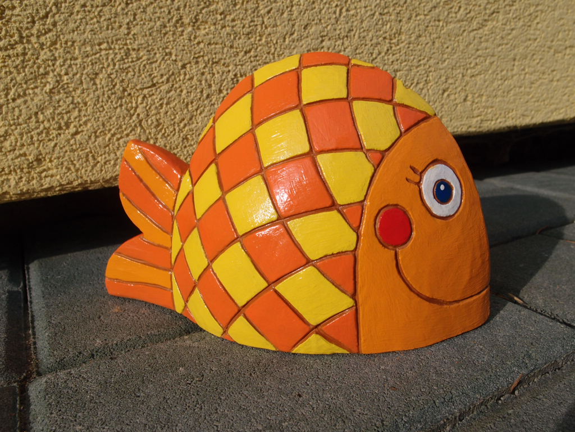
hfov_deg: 63.4
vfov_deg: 49.7
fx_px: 465
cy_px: 216
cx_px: 288
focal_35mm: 28
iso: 100
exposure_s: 1/800
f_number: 5
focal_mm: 6
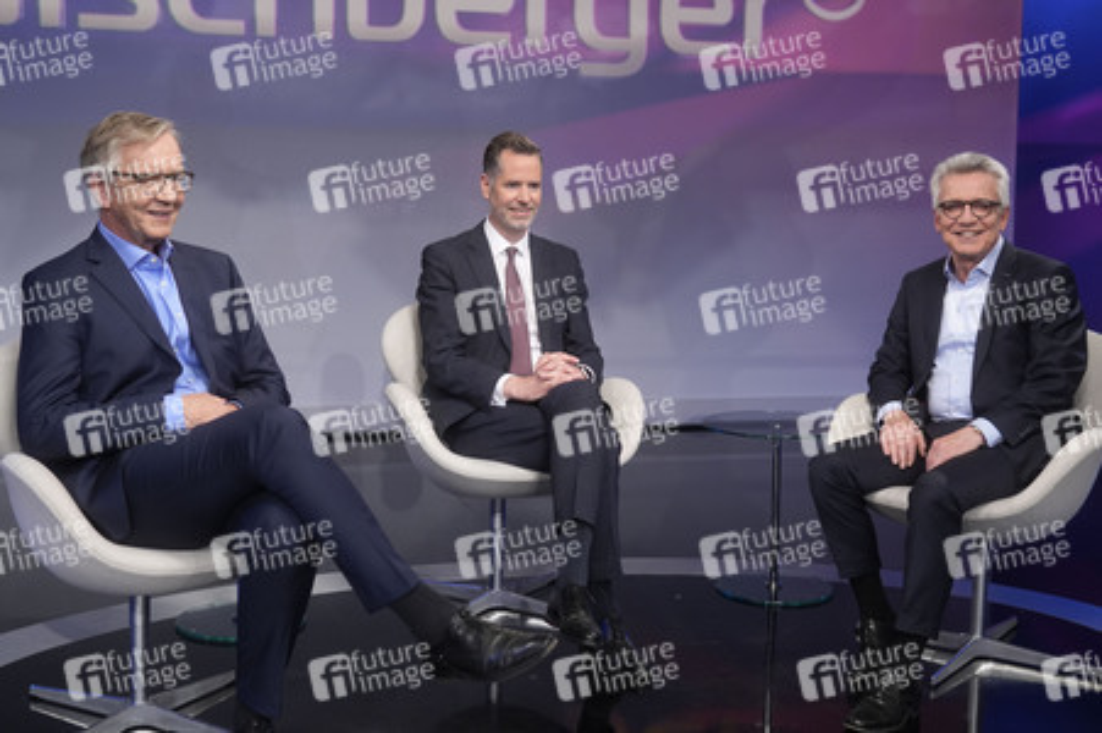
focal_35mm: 45
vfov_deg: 29.8
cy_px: 366
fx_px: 1376
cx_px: 551
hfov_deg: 43.6
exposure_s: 1/200
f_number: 2.2
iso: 640
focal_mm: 30
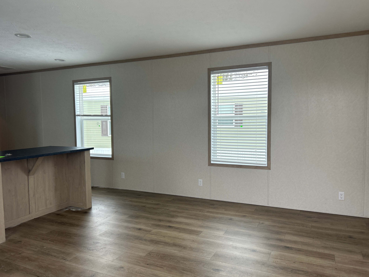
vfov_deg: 53.1
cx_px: 184
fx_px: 277
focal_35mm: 26
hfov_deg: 67.3
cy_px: 138
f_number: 1.5
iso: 40
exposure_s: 1/189
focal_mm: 5.7
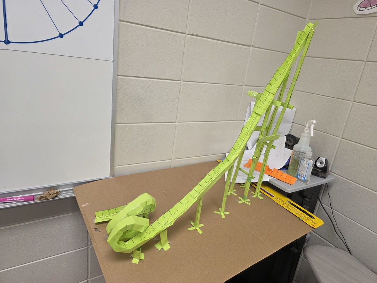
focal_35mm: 23
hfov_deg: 73.9
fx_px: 250
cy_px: 142
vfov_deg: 58.9
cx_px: 188
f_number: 1.7
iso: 250
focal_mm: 6.3
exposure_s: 1/120
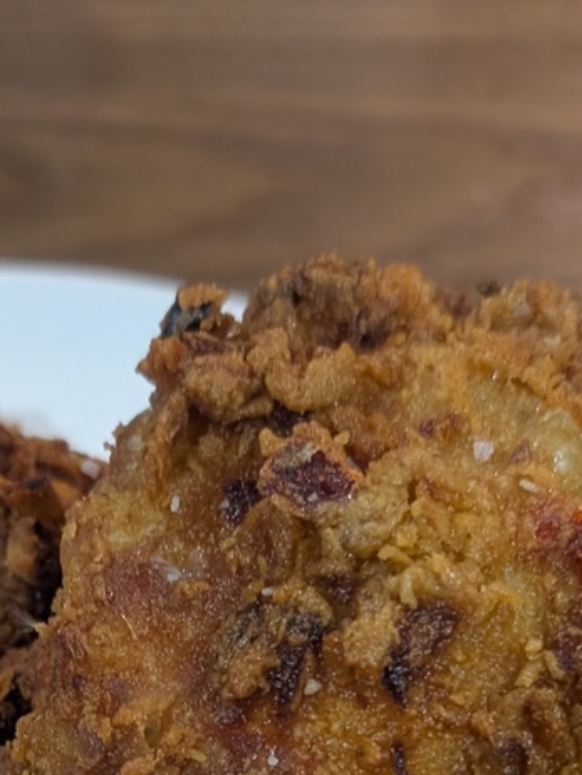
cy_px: 928
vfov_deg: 23.0
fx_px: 1747
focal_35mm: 78
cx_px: 185
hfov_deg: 18.8
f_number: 1.68
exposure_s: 1/120
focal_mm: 6.9
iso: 1166
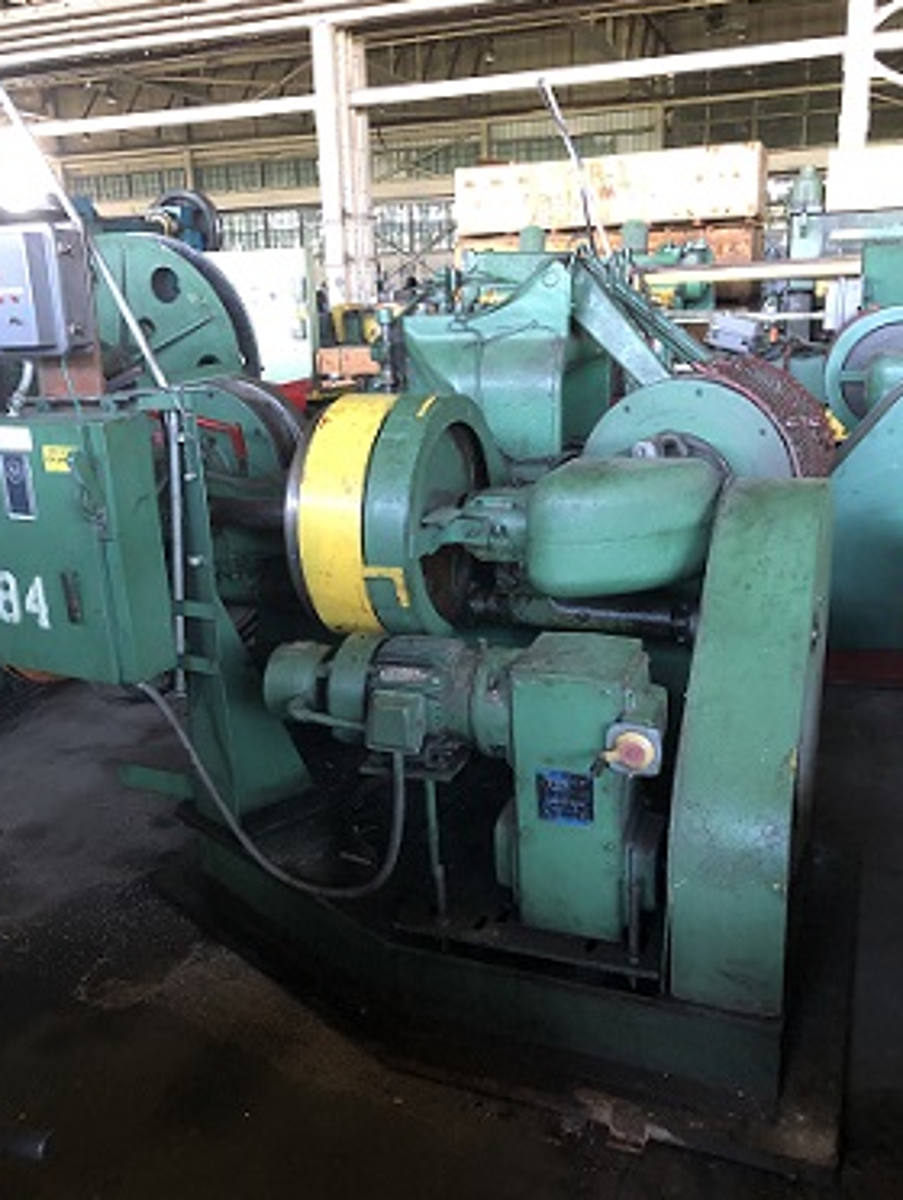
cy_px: 605
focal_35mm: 30
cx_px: 435
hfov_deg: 46.9
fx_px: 1041
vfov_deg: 59.9
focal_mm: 3.99
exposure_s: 1/15
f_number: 1.8
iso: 80
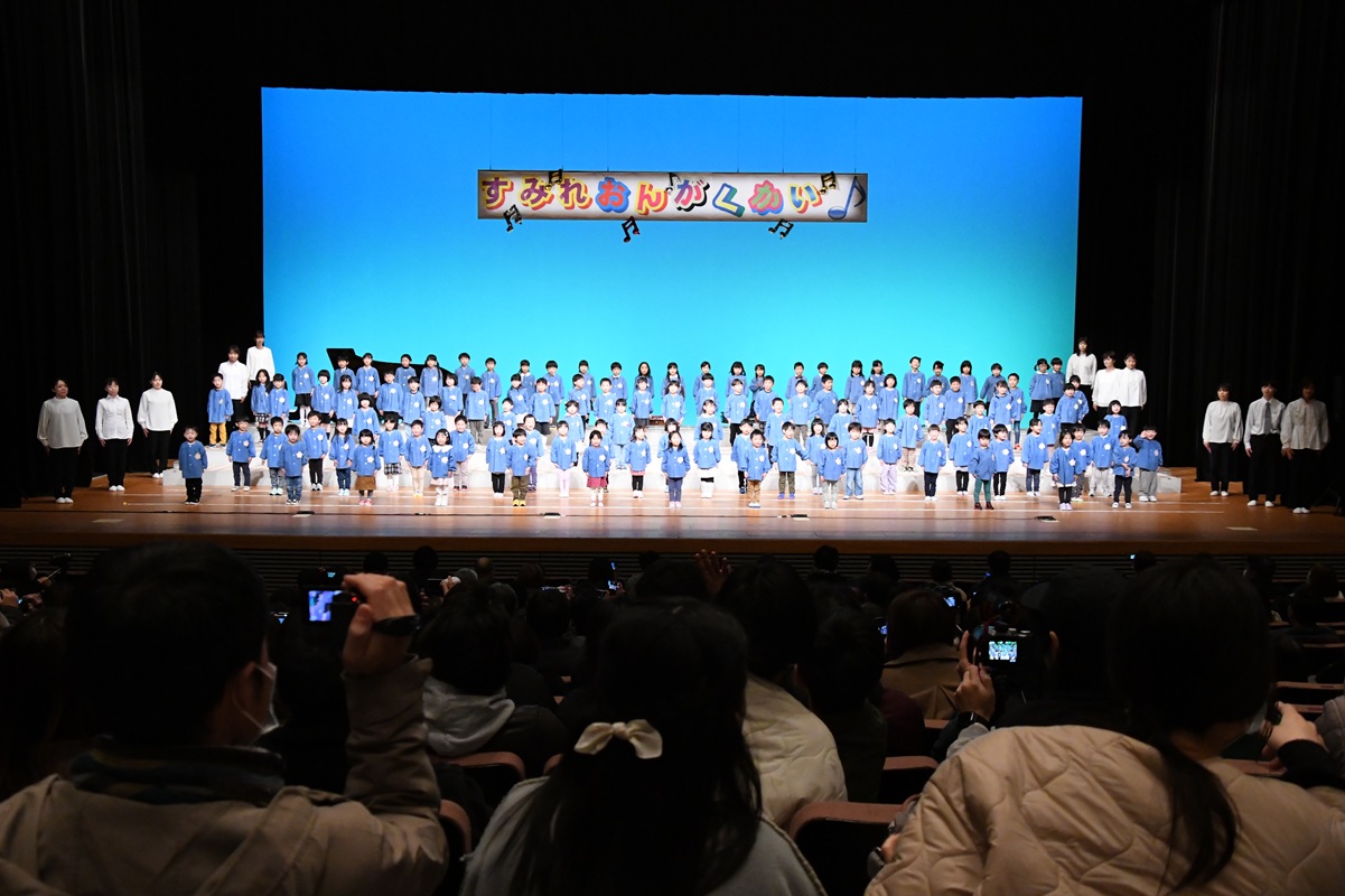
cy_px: 448
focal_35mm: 39
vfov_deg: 34.2
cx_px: 672
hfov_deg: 49.6
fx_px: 1457
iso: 5000
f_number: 6.3
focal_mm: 26
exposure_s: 1/125
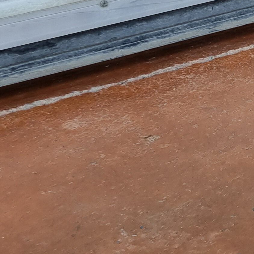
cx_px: 521
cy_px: -4
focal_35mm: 110
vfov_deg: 15.5
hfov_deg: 13.4
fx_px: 913
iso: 50
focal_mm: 5.4
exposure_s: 1/602
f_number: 1.8
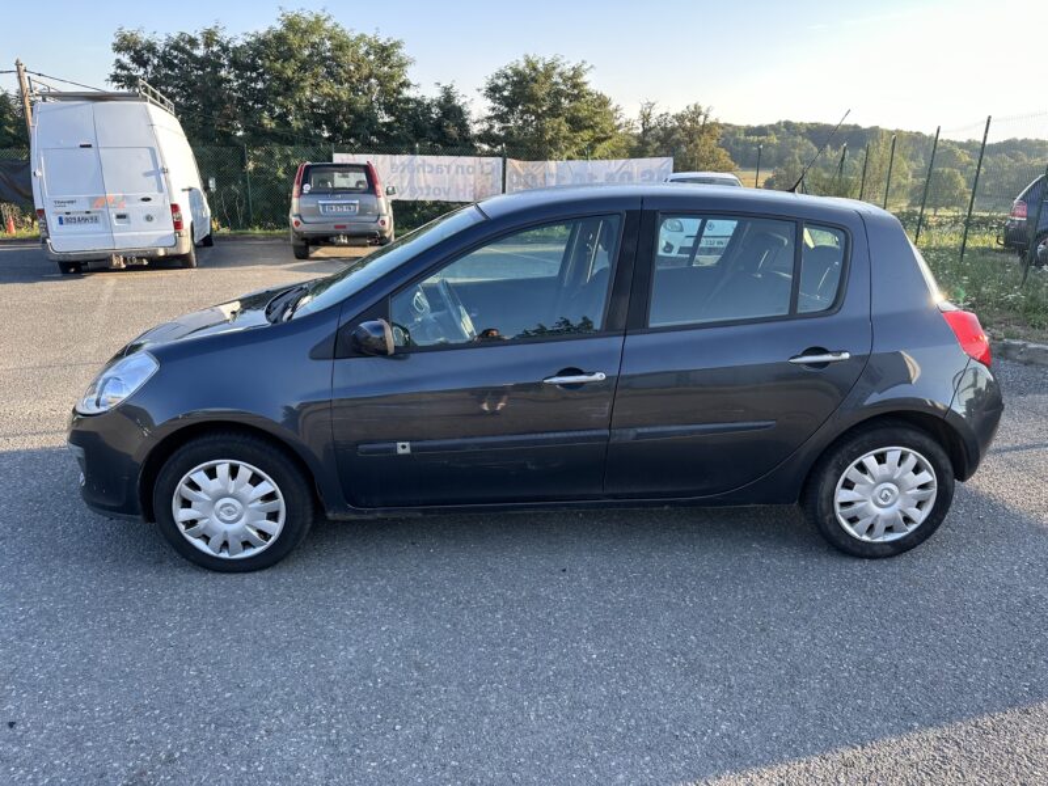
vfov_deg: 56.8
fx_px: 727
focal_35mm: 24
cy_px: 393
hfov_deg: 71.6
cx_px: 524
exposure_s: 1/511
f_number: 1.78
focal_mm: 6.86
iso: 80
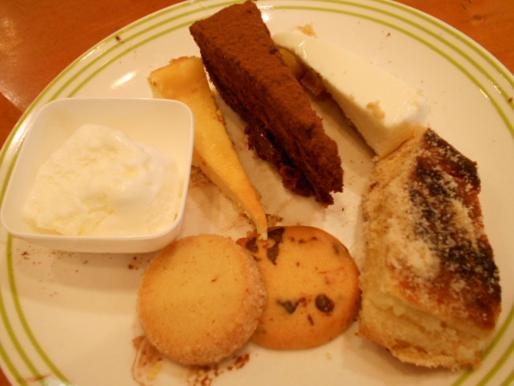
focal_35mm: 30
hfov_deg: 60.0
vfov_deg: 46.8
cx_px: 257
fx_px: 445
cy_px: 193
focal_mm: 5.1
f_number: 3.4
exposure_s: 1/25
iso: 400
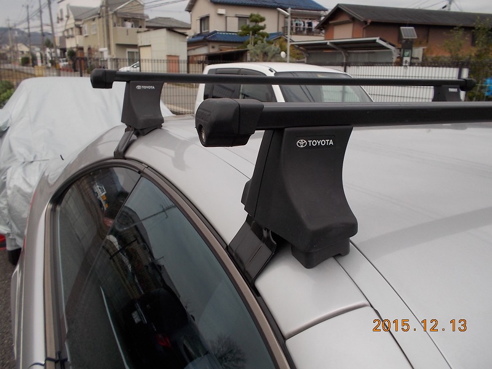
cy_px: 184
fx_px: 412
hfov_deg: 61.7
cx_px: 246
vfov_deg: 48.2
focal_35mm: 29
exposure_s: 1/400
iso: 80
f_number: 3.3
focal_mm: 4.1
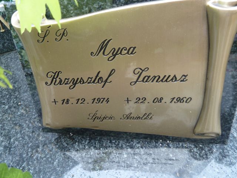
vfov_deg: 54.9
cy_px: 89
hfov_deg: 69.4
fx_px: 171
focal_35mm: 25
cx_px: 118
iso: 80
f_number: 3.3
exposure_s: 1/30
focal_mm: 4.1
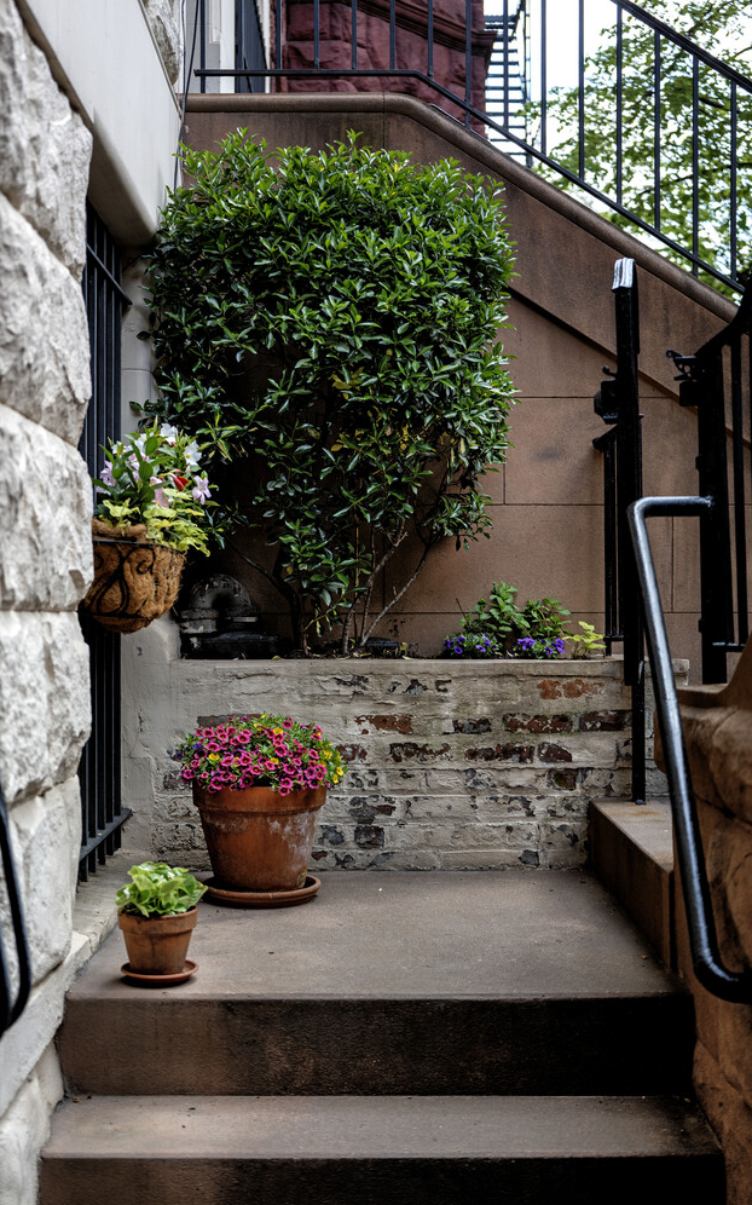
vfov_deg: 45.3
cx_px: 351
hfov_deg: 29.2
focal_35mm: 44
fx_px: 1444
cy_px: 604
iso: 100
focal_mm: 43
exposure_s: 1/250
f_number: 2.2
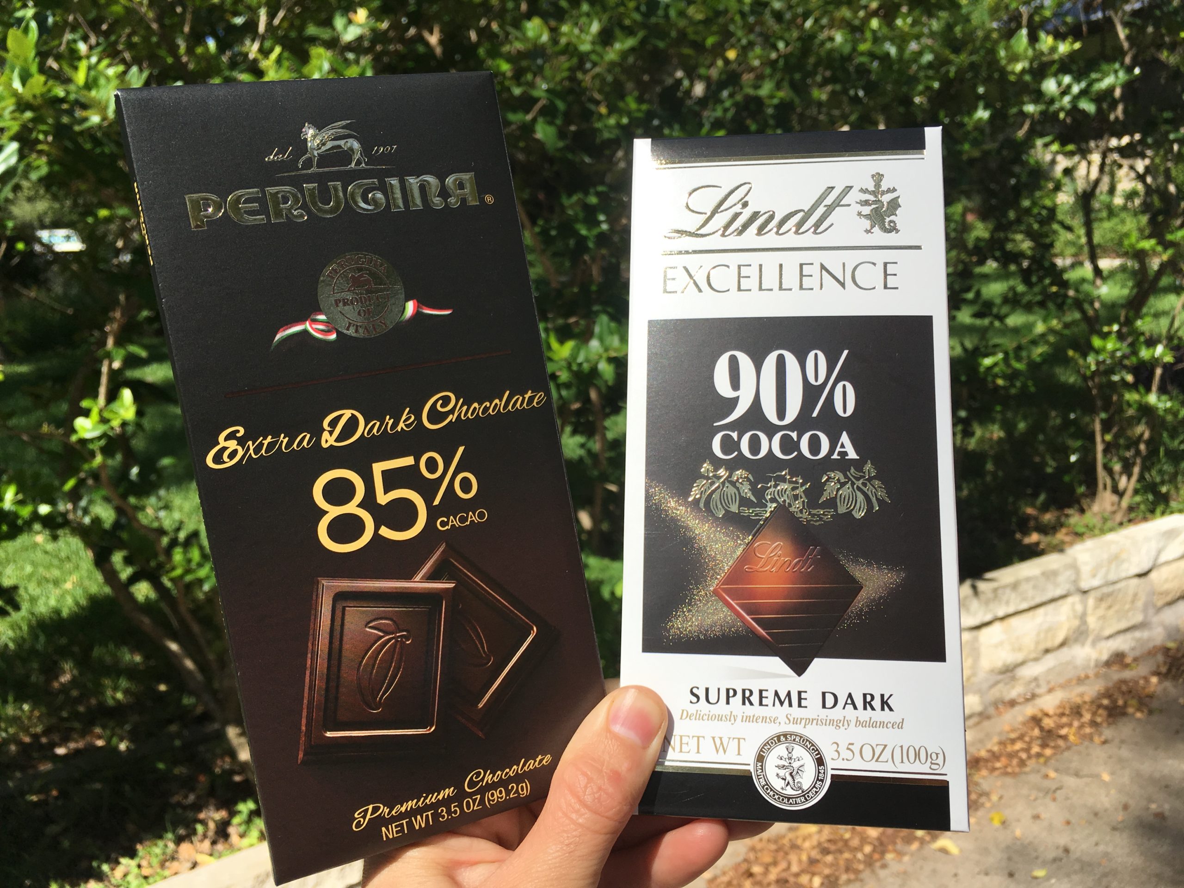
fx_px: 992
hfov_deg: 61.7
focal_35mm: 29
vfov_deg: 48.2
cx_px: 592
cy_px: 444
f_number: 2.2
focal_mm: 4.15
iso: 25
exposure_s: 1/1709
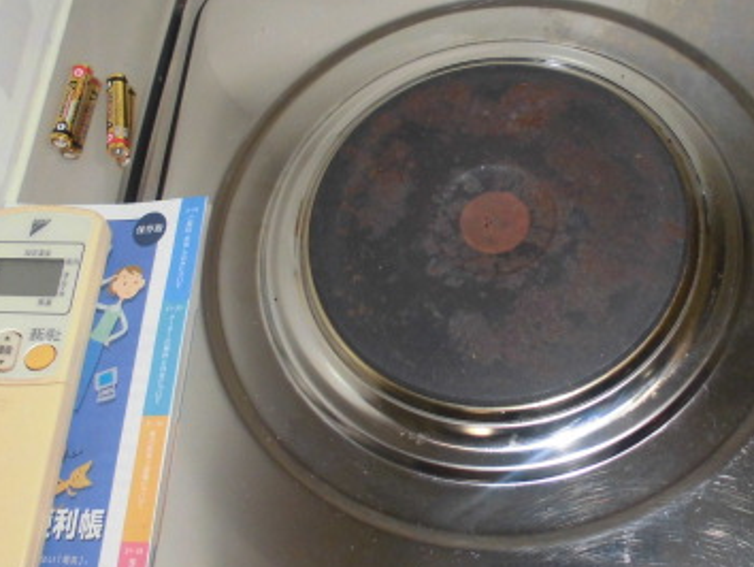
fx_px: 1024
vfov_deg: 30.8
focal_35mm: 47
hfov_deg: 40.3
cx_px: 430
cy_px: 222
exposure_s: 1/60
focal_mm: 4.6
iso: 100
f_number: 3.5
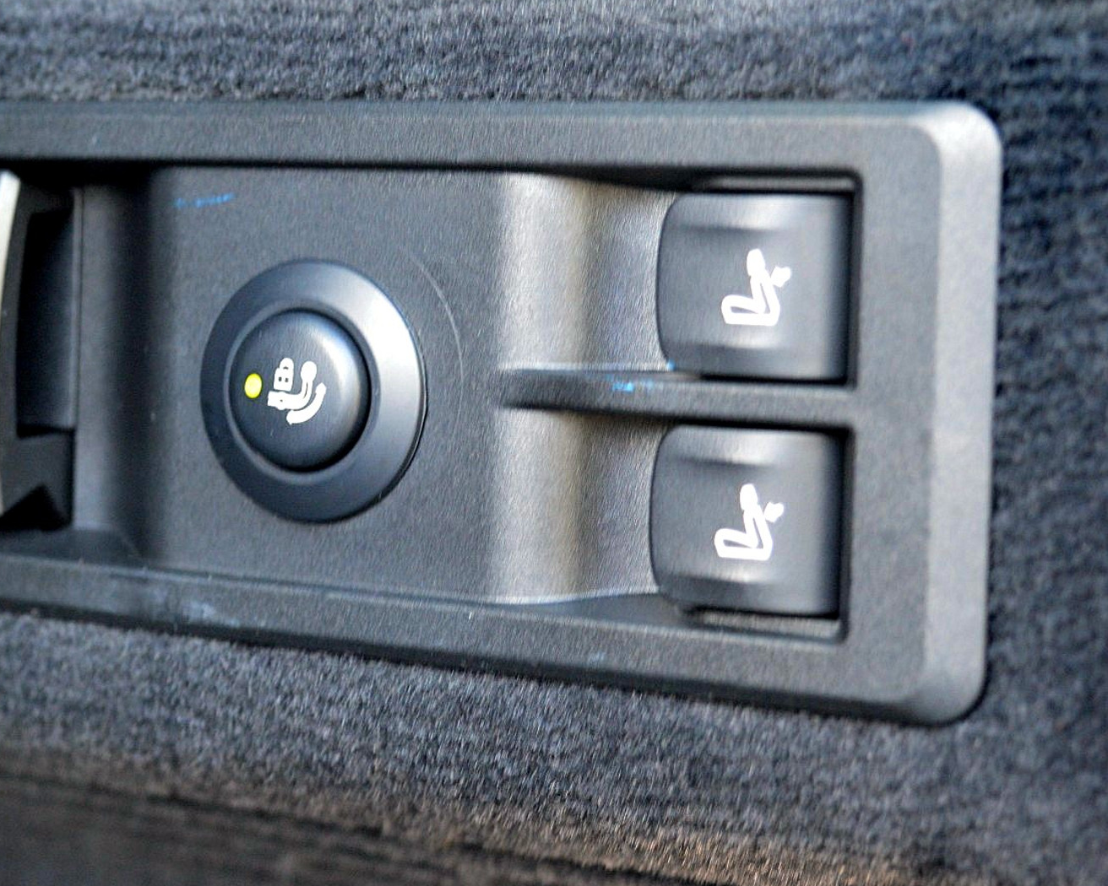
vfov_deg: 16.6
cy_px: 354
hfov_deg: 20.5
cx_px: 305
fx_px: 3040
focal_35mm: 93
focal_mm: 45
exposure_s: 1/25
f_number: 5
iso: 800
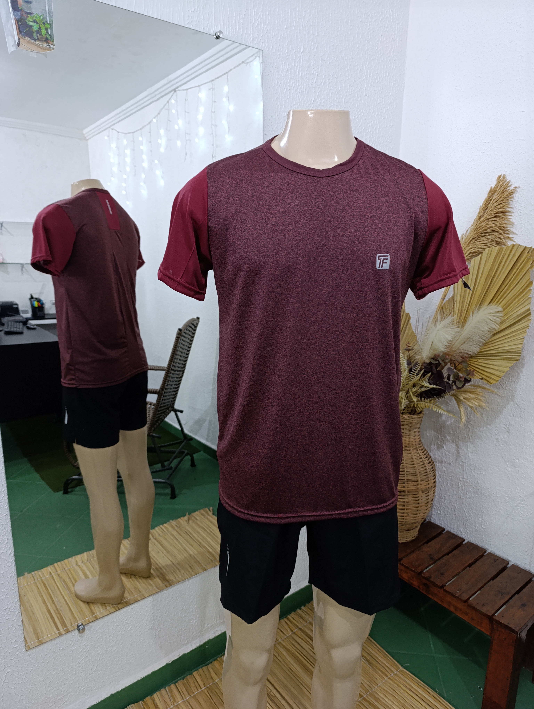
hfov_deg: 59.0
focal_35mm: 23
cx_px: 267
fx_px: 472
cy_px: 354
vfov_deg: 73.8
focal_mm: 6.14
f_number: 1.6
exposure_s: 1/40
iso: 1000
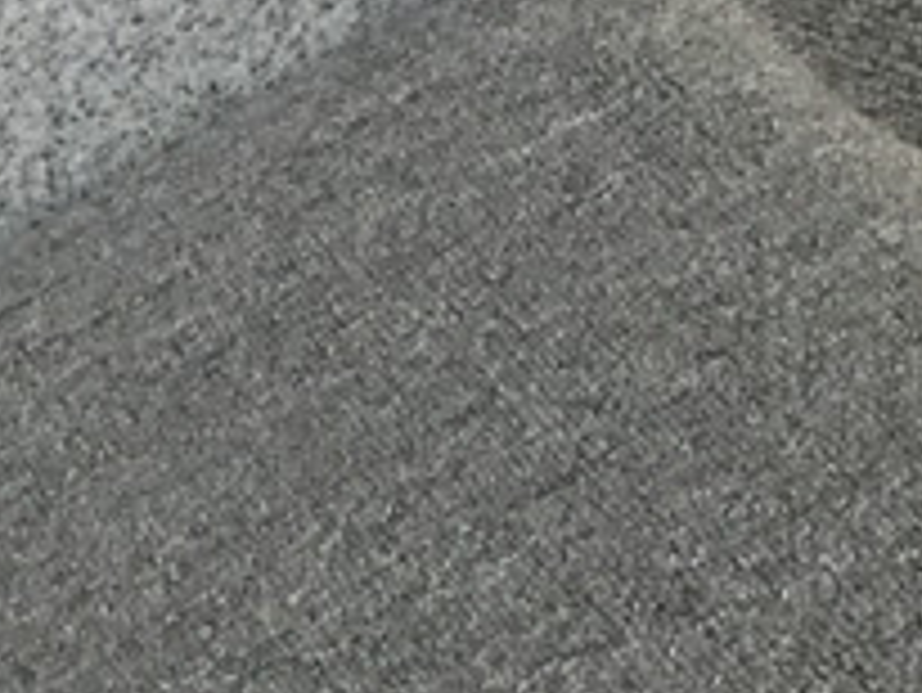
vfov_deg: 10.6
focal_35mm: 136
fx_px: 3624
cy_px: 925
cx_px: -1070
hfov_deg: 12.3
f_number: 2.4
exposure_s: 1/529
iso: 25
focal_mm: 3.3
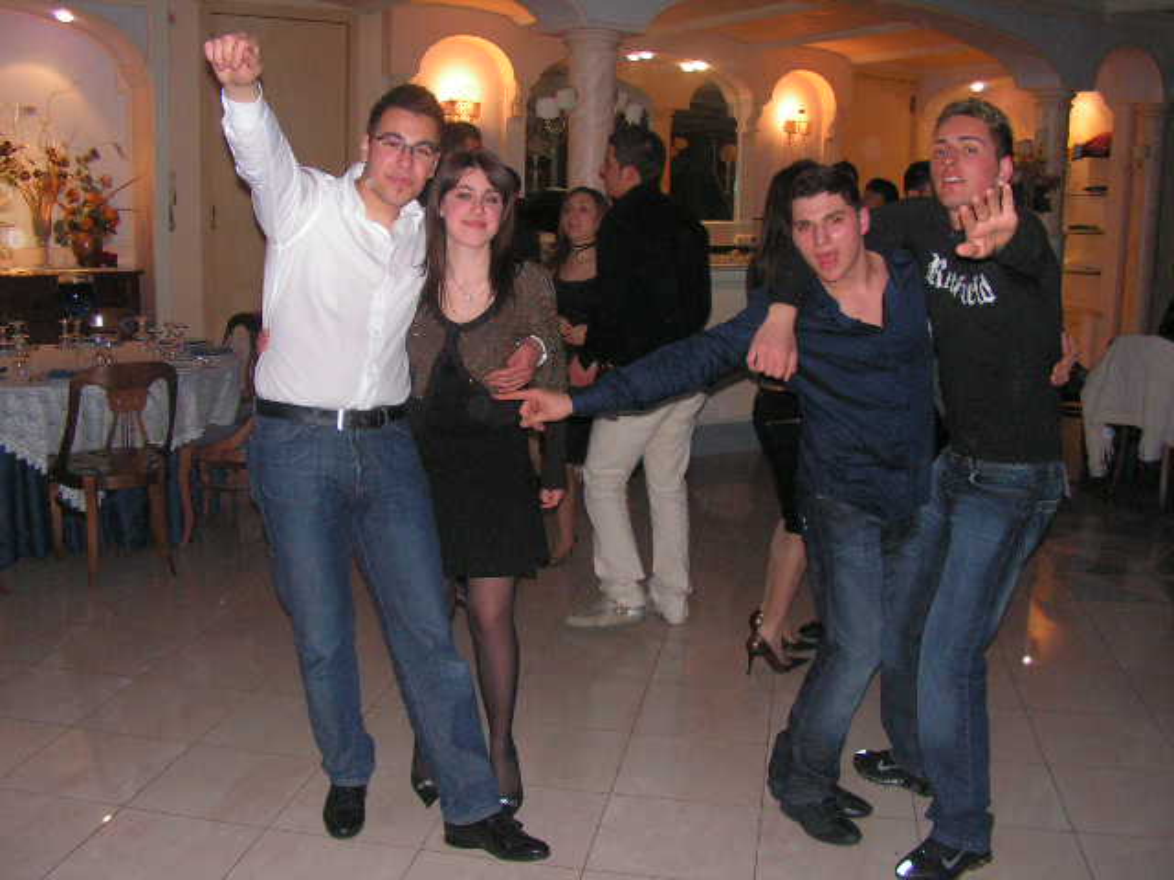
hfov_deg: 51.4
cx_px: 587
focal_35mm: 36
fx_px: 1221
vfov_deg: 39.7
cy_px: 440
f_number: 3.2
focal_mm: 6
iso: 200
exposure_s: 1/40
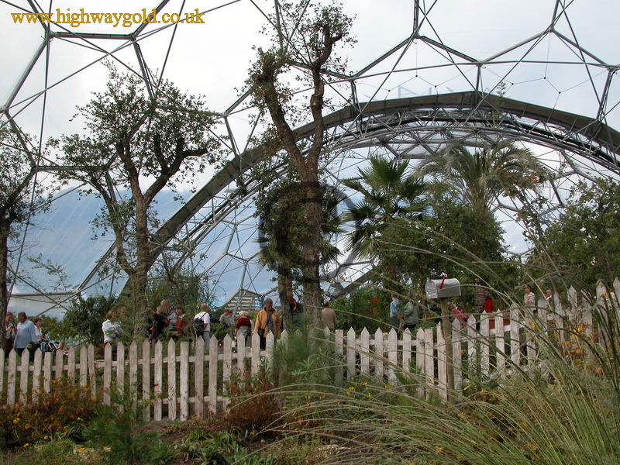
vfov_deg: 40.7
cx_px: 310
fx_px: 627
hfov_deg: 52.6
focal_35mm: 35
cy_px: 232
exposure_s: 1/255
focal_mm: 8.9
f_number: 5
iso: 100
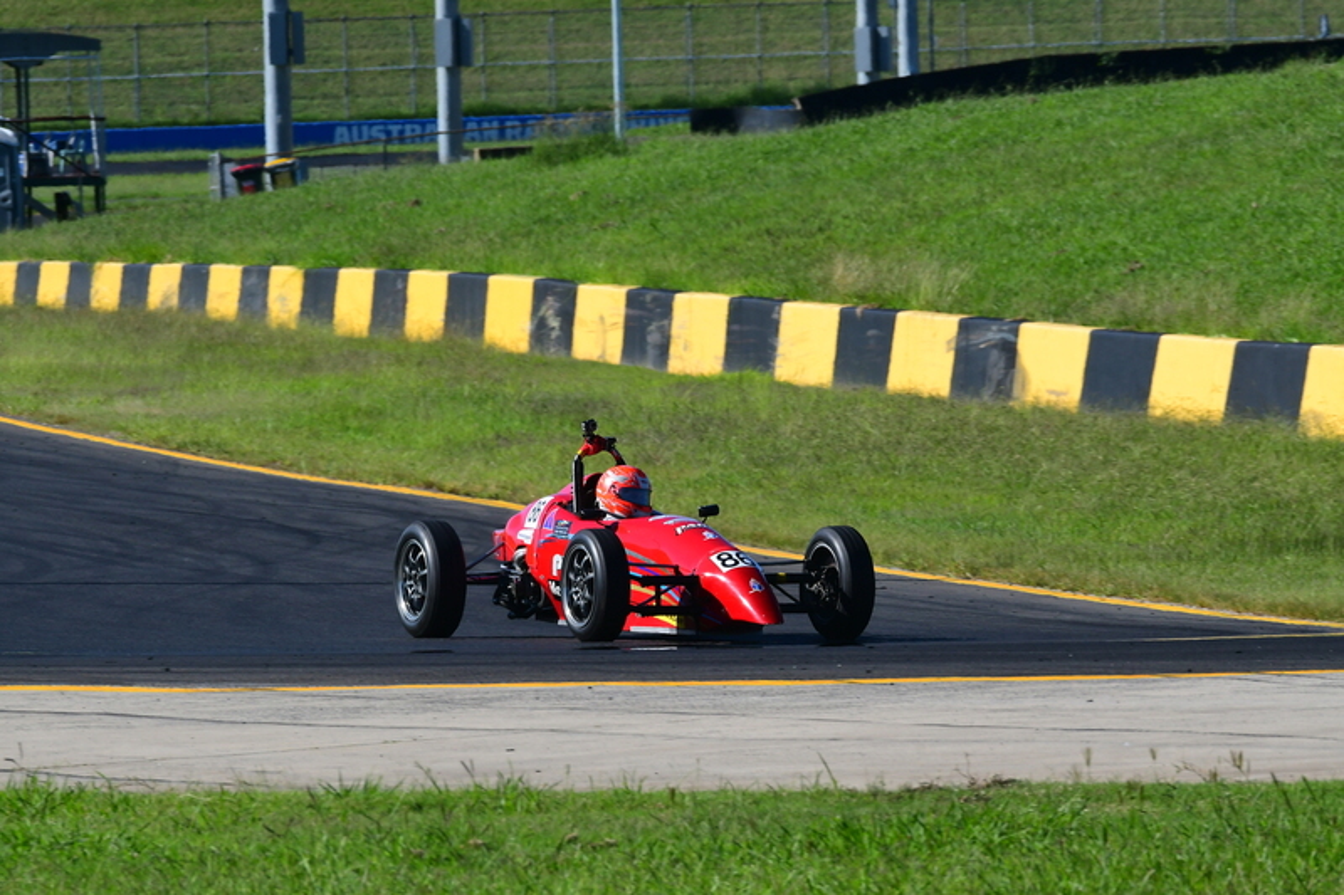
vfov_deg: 2.8
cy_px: 448
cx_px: 672
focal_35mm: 495
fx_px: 18475
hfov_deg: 4.2
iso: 500
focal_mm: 330
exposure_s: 1/640
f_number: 13
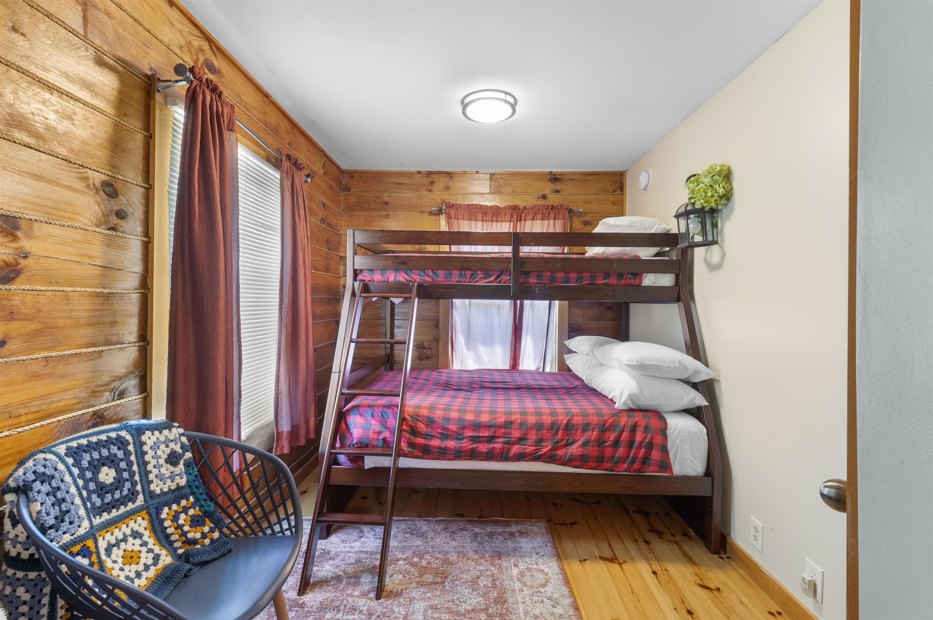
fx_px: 388
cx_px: 466
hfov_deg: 100.4
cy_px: 310
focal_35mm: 15
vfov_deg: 77.2
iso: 320
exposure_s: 2.5
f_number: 11
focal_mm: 15
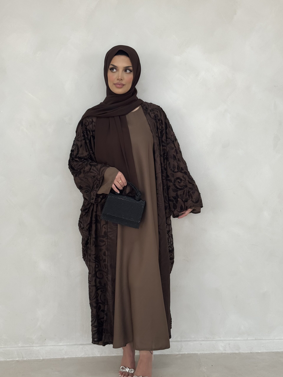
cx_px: 142
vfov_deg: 39.7
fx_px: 523
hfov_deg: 30.3
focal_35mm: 48
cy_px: 188
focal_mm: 6.76
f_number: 1.78
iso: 50
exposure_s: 1/139
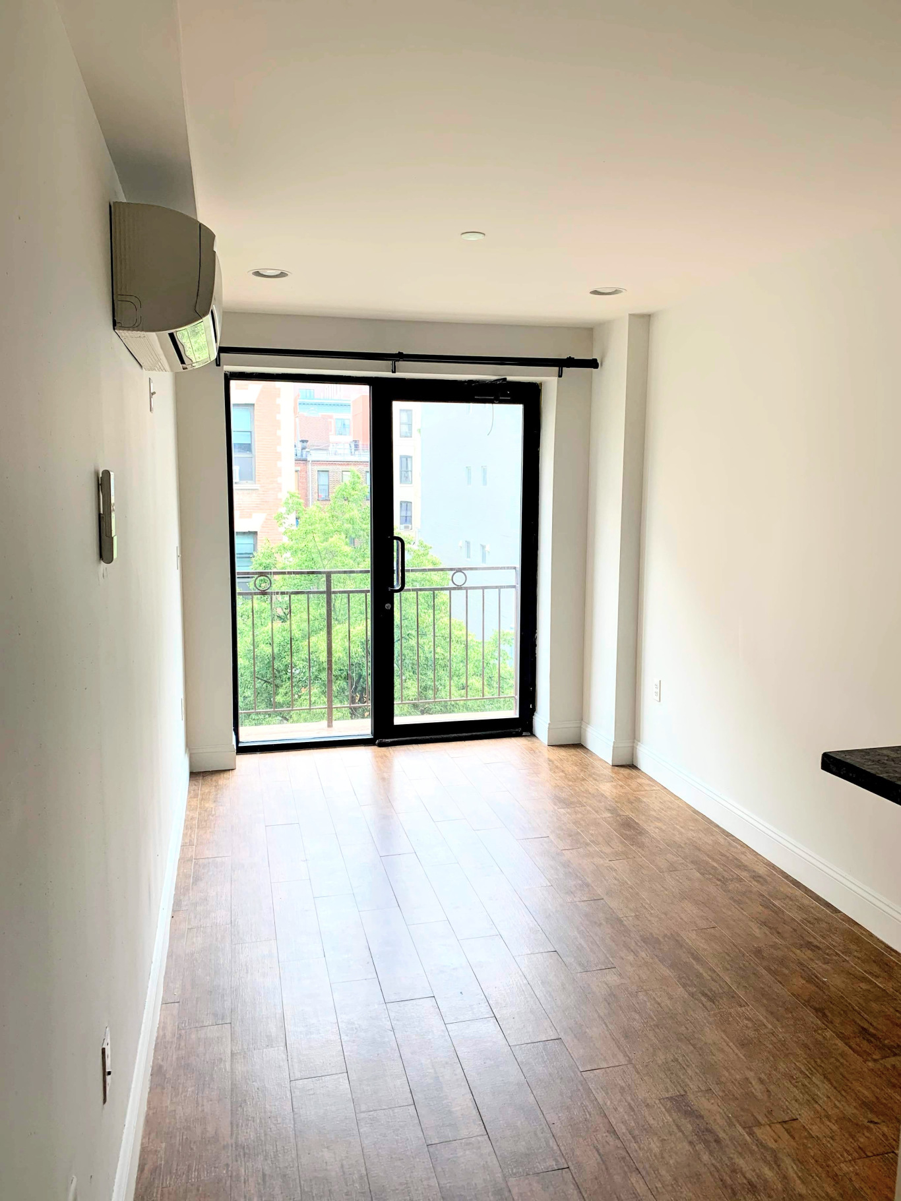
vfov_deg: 67.3
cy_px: 600
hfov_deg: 53.1
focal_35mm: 26
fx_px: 902
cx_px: 450
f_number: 1.8
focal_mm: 4.25
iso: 32
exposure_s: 1/122
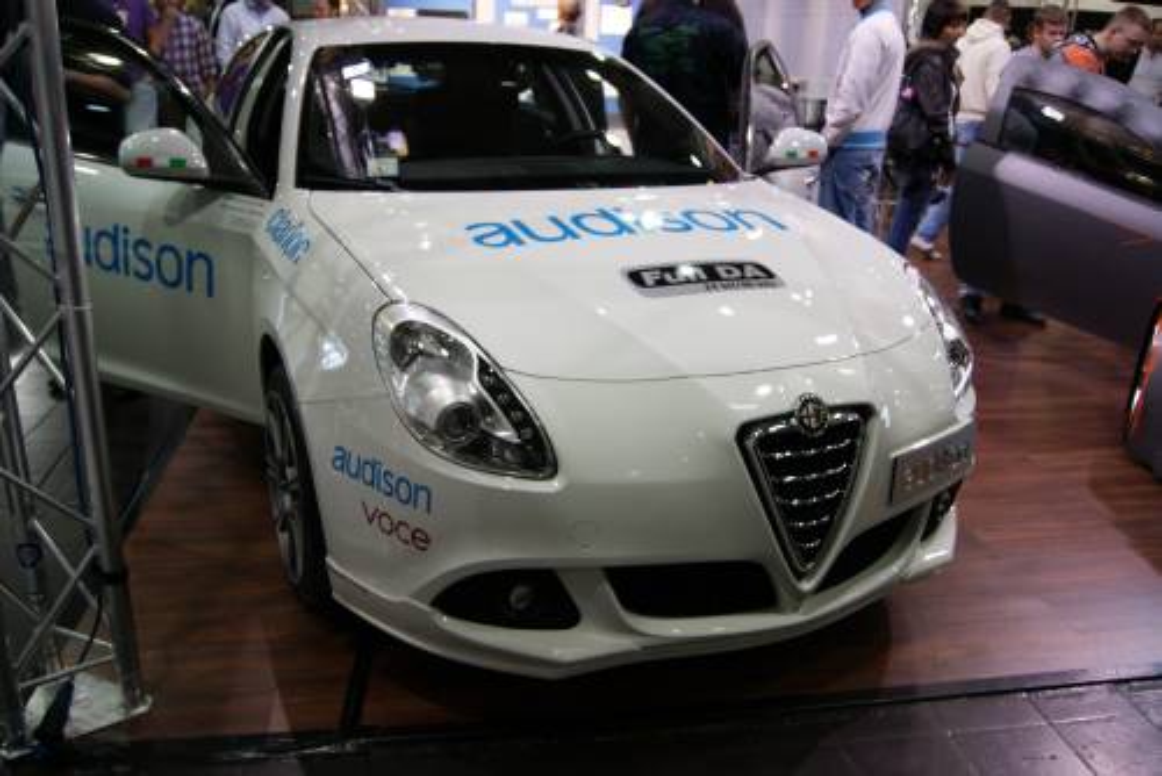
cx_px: 581
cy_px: 388
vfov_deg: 43.7
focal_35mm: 30
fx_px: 969
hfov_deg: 61.9
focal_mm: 20
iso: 125
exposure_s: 1/30
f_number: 3.5
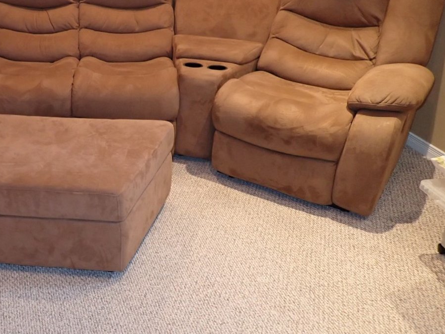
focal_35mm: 42
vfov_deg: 34.0
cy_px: 104
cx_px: 82
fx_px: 540
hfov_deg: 42.5
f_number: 2
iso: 400
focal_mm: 4.5
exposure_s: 1/30
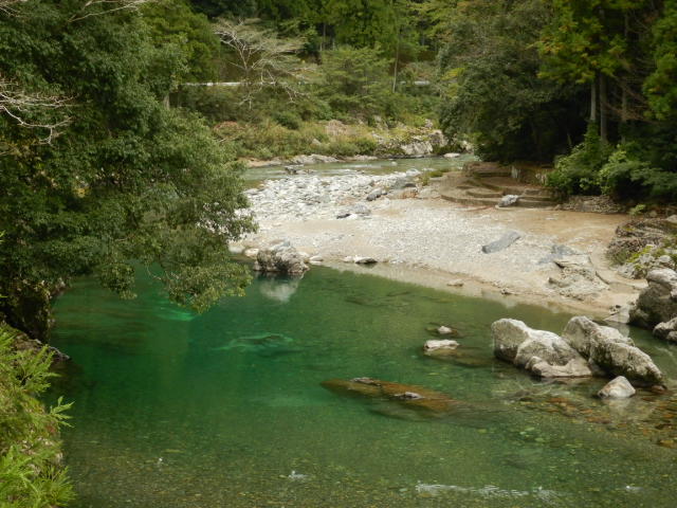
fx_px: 1408
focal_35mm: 72
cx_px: 338
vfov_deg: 20.4
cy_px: 254
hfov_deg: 27.0
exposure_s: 1/400
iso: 400
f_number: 4.5
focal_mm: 13
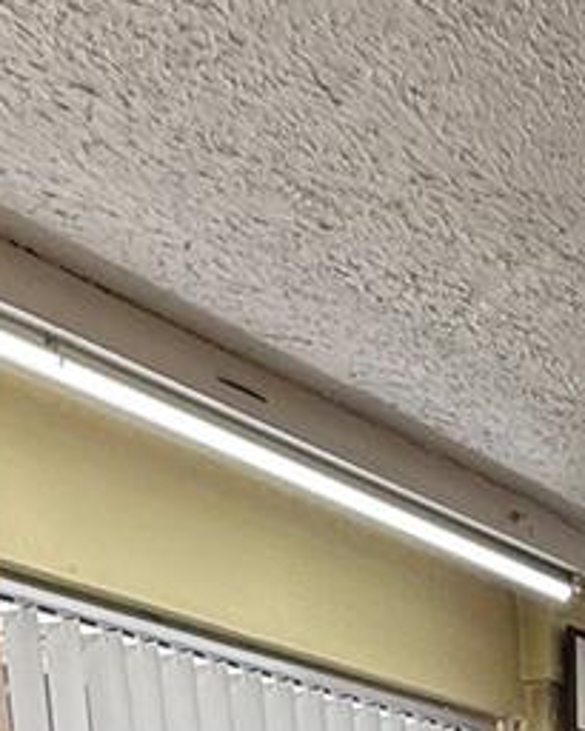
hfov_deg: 17.2
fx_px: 1774
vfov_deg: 16.0
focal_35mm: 82
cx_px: 836
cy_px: 1588
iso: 64
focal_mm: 2.22
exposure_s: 1/120
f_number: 2.2
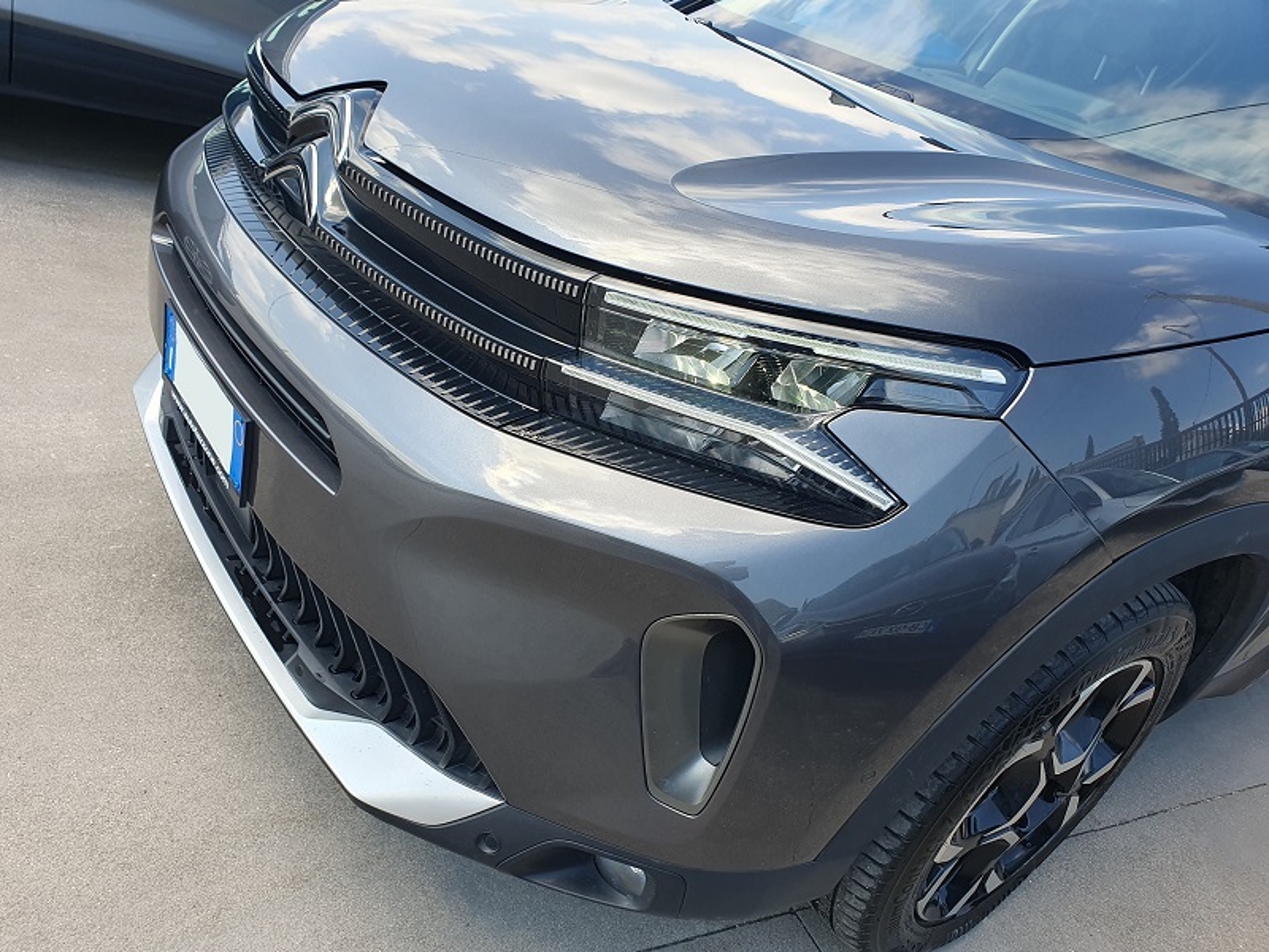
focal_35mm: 26
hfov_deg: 67.3
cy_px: 476
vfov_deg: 53.1
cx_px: 634
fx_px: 953
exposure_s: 1/425
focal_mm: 4.32
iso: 50
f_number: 2.4
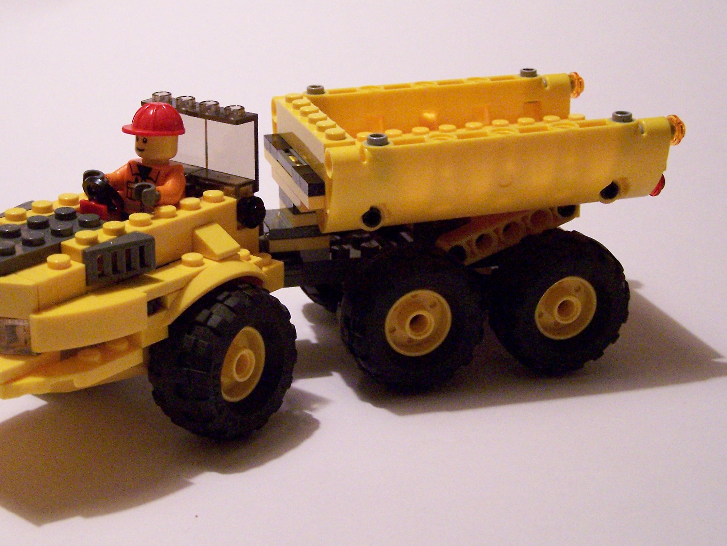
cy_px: 209
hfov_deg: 31.6
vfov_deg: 24.0
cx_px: 294
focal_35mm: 61
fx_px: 1281
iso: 400
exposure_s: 1/15
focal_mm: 8
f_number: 3
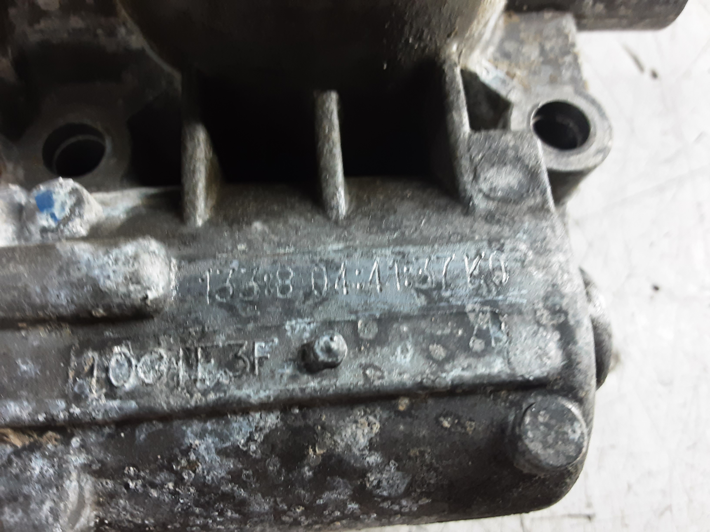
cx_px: 355
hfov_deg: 65.3
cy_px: 266
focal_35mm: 27
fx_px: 554
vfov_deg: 51.4
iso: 160
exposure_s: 1/33
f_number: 1.9
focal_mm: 2.91
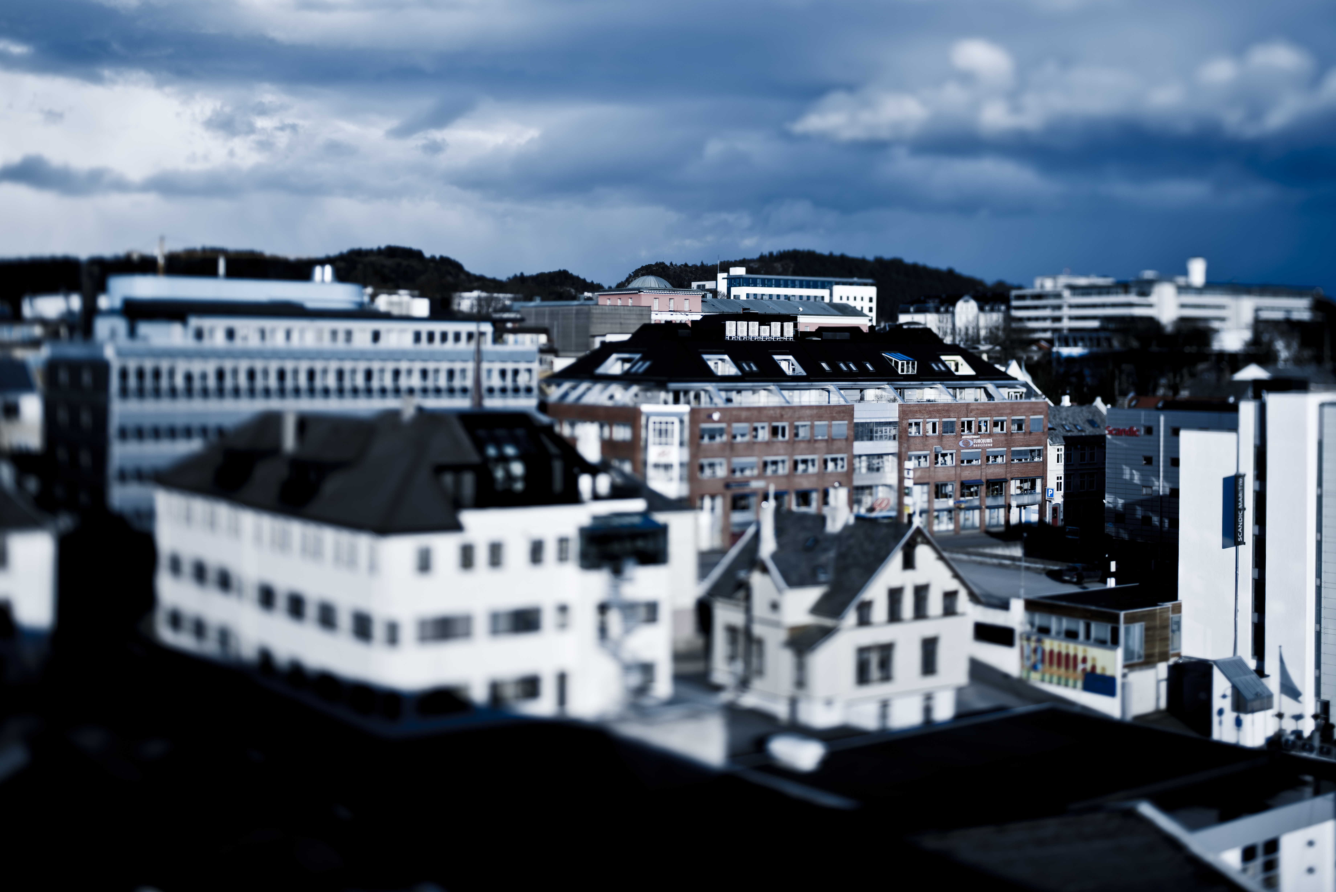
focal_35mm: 45
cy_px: 446
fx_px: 1670
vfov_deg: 29.9
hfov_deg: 43.6
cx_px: 668
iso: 50
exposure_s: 1/1250
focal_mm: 45
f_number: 3.3
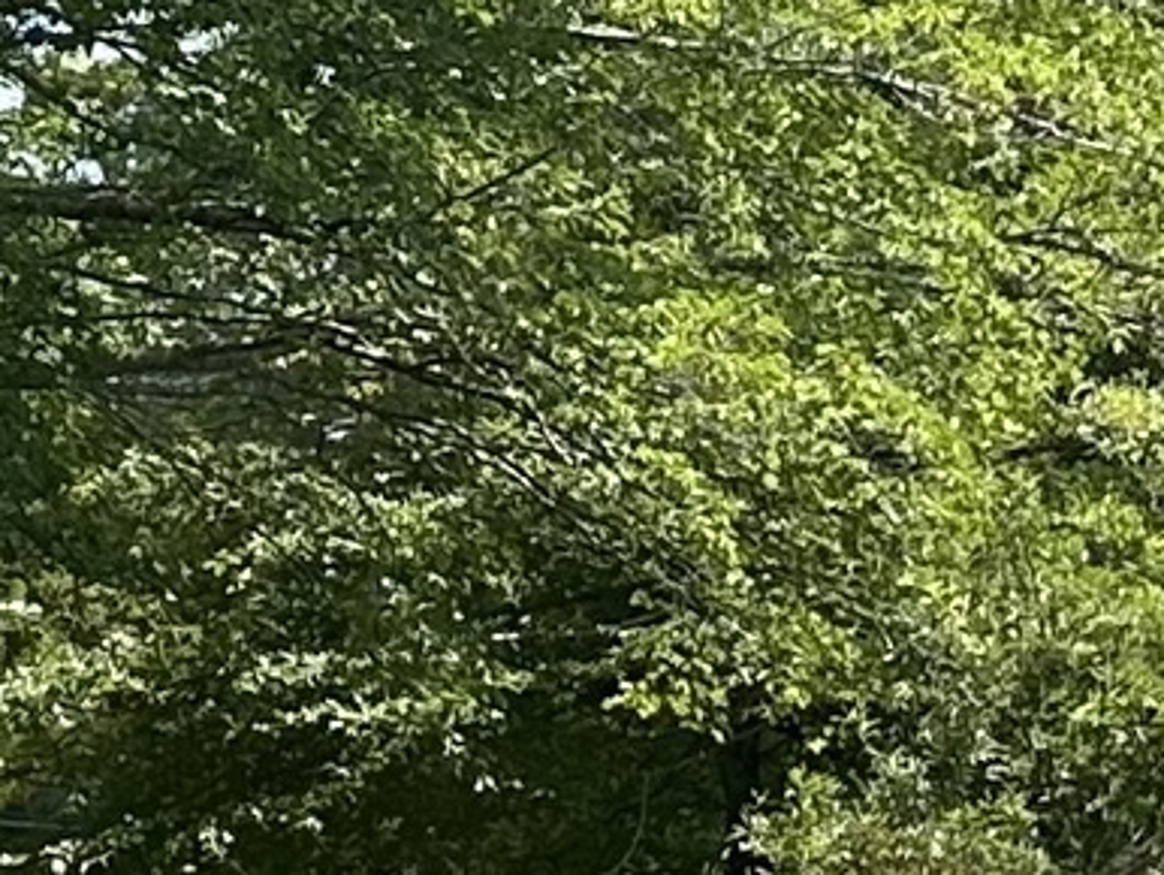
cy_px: 950
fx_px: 6427
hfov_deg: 8.7
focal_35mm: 191
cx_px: -2232
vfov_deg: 7.7
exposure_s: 1/2070
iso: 80
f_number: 1.78
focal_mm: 6.86
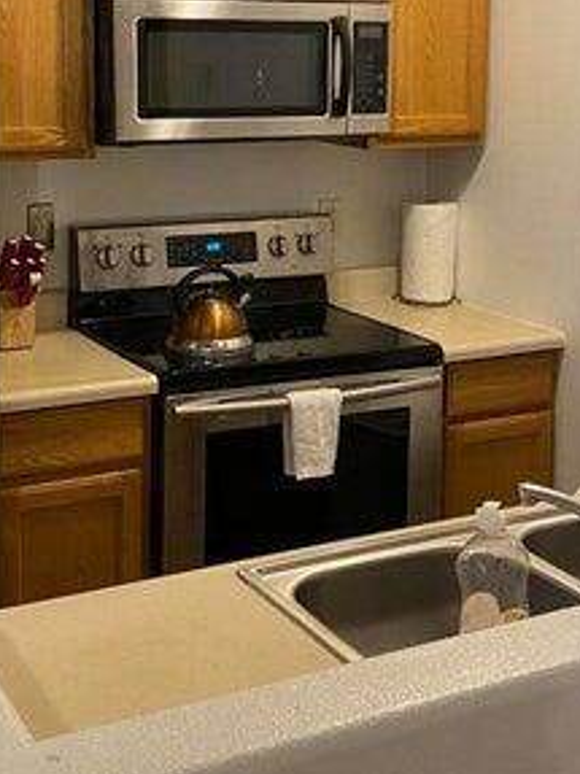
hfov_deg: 25.2
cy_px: 232
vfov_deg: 32.8
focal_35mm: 58
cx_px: 294
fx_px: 1297
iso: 250
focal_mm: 4.25
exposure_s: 1/60
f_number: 1.8
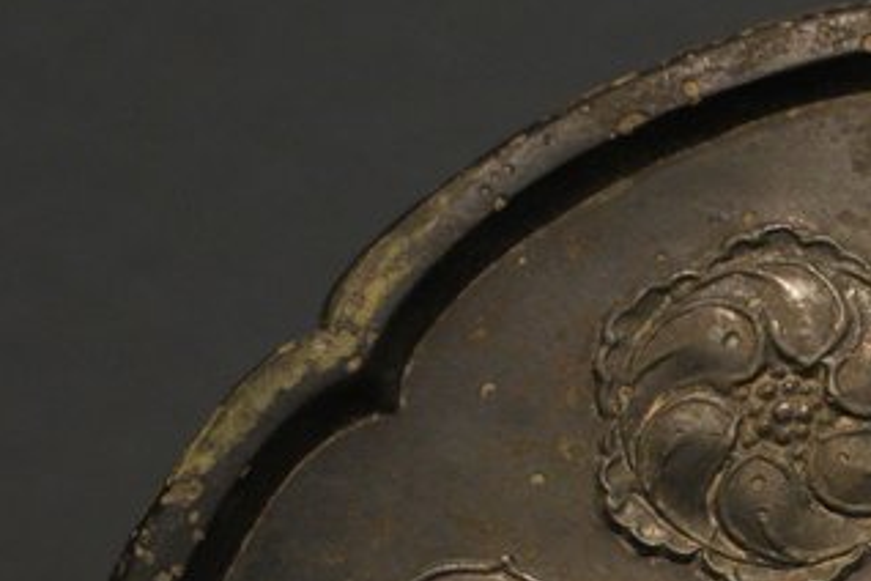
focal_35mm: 377
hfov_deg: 5.4
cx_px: 1093
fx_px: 9121
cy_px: 1015
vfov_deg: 3.6
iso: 1600
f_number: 4.5
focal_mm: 75
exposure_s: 1/80
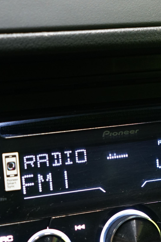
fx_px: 738
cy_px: 190
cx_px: 127
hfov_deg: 12.4
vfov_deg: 18.4
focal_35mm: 110
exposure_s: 1/20
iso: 1600
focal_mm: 46
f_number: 5
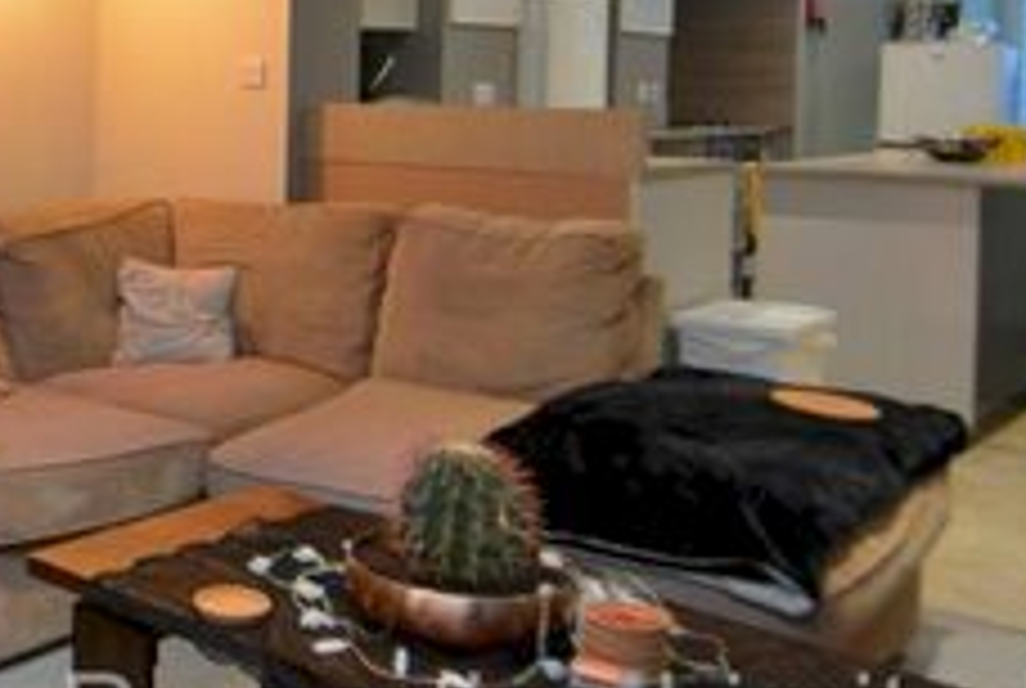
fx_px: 1314
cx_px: 216
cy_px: 171
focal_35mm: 46
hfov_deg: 41.0
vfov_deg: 28.9
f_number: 3.5
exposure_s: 1/45
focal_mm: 10
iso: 800
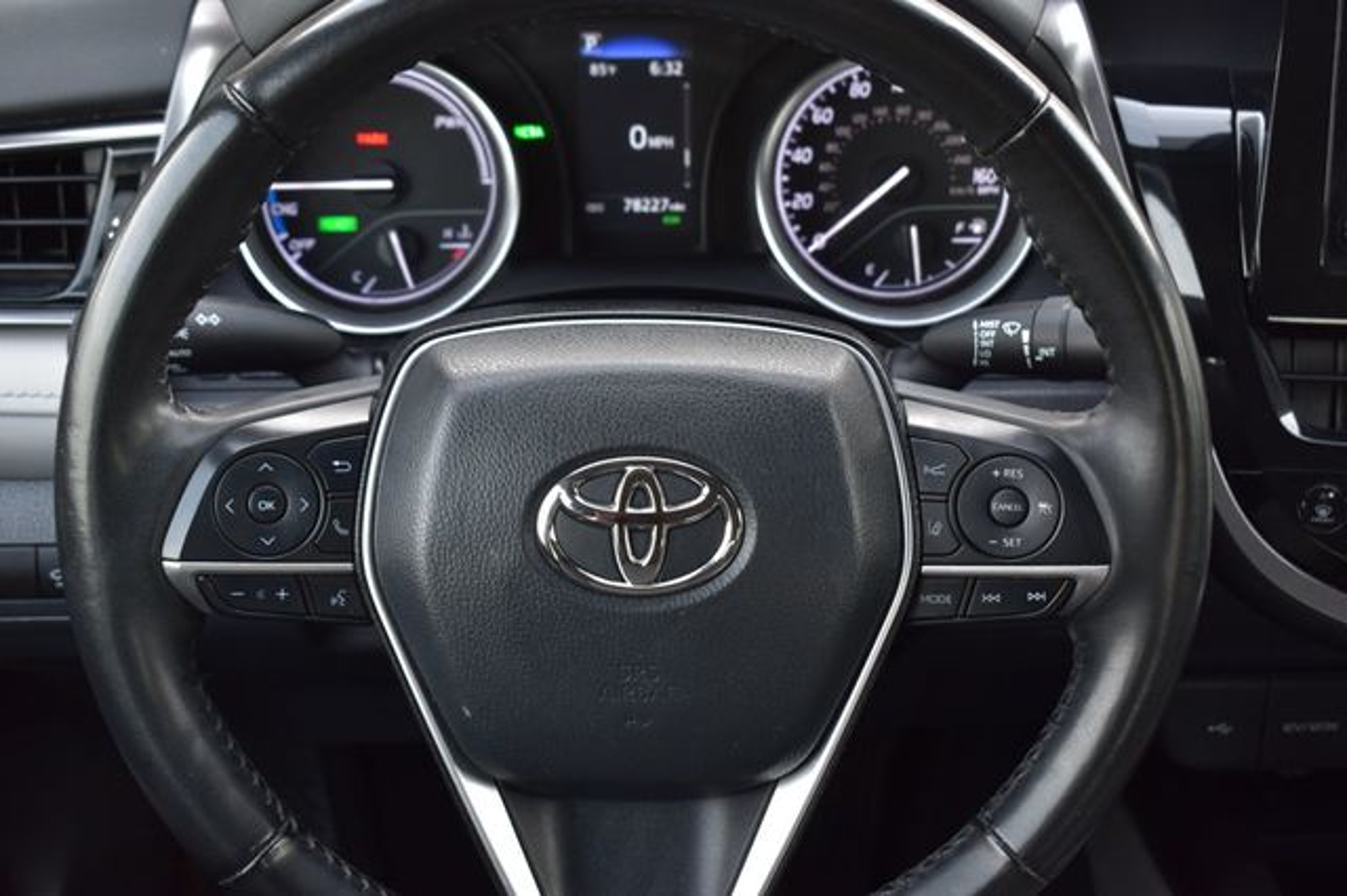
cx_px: 674
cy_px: 448
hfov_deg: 35.1
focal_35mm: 57
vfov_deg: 23.8
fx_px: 2132
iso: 400
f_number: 7.1
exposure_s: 1/25
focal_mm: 38
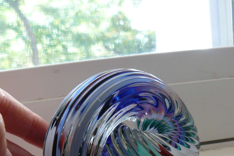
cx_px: 117
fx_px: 325
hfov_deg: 39.6
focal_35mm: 50
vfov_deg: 26.1
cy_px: 142
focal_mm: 6
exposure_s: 1/30
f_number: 2.8
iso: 160
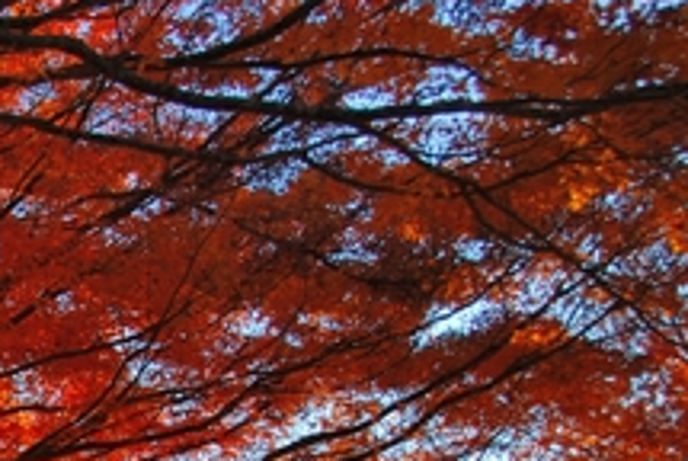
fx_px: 1741
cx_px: -173
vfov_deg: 14.4
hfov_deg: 20.6
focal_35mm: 91
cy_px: 605
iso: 100
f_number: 3.8
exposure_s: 1/250
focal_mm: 22
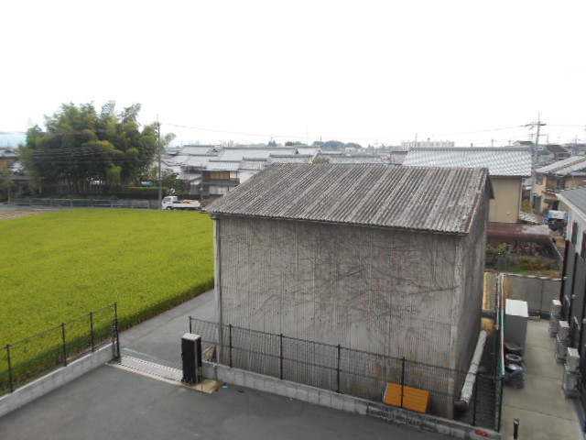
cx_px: 293
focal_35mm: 26
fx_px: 440
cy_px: 220
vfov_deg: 53.1
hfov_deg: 67.3
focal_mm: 4.6
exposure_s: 1/400
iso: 80
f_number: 3.2
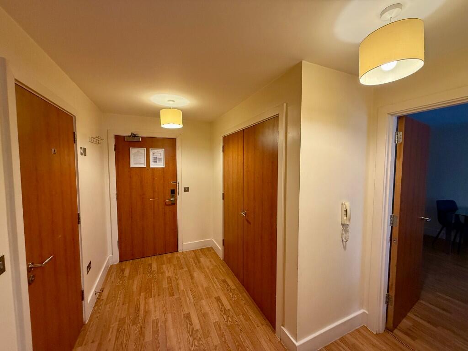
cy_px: 176
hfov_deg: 102.1
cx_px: 234
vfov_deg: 85.7
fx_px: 189
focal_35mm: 14
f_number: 2.2
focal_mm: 2.22
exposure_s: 1/100
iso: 250
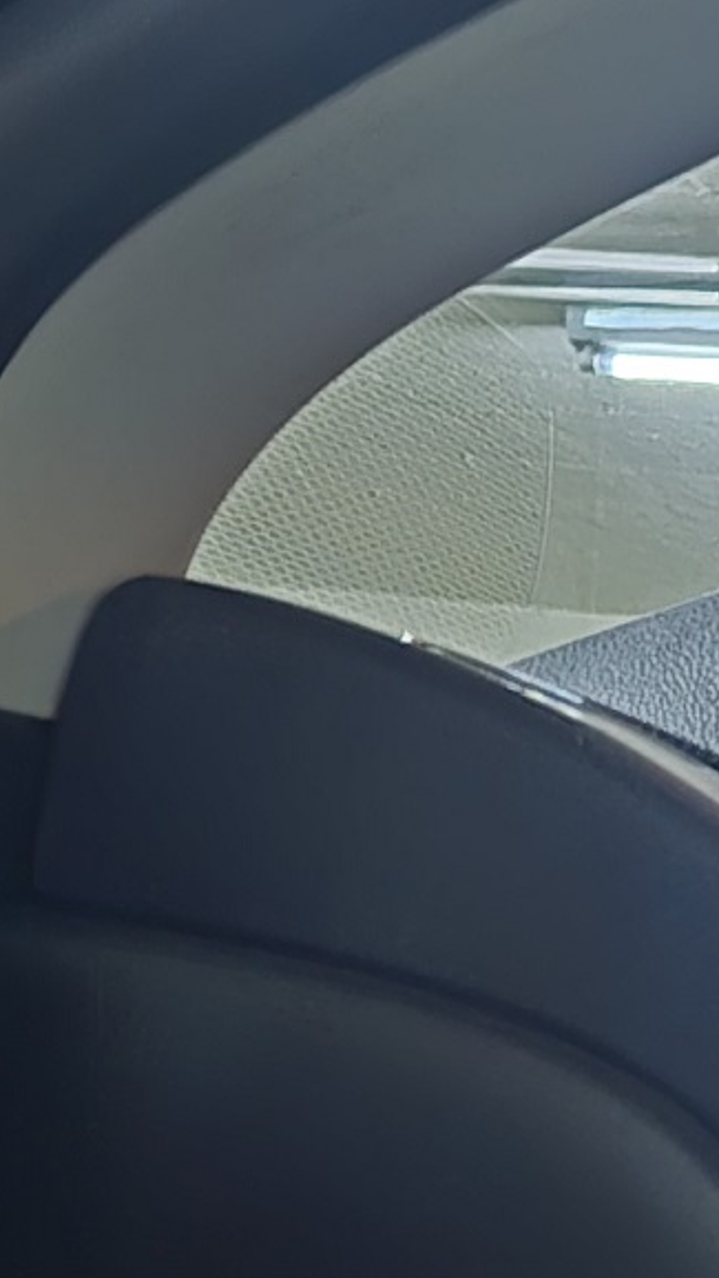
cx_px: 2611
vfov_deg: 19.2
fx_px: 3526
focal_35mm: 104
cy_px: 1585
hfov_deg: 8.3
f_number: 1.7
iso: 2000
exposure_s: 1/20
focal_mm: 6.3
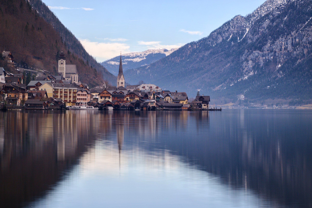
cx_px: 156
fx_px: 676
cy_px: 104
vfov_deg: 17.5
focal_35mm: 78
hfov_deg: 26.0
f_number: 8
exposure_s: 6
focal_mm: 52
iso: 100
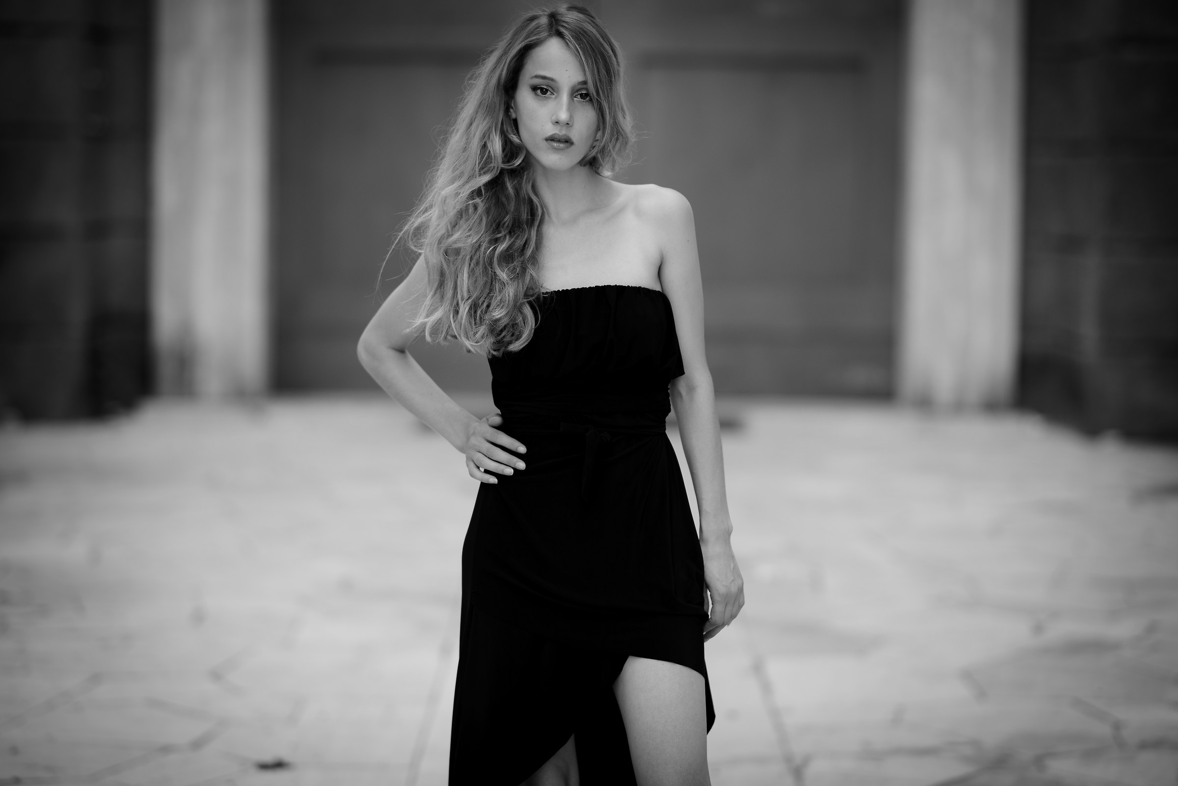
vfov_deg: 16.1
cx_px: 589
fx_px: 2782
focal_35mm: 85
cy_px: 393
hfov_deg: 23.9
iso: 160
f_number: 1.8
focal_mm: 85
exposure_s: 1/640
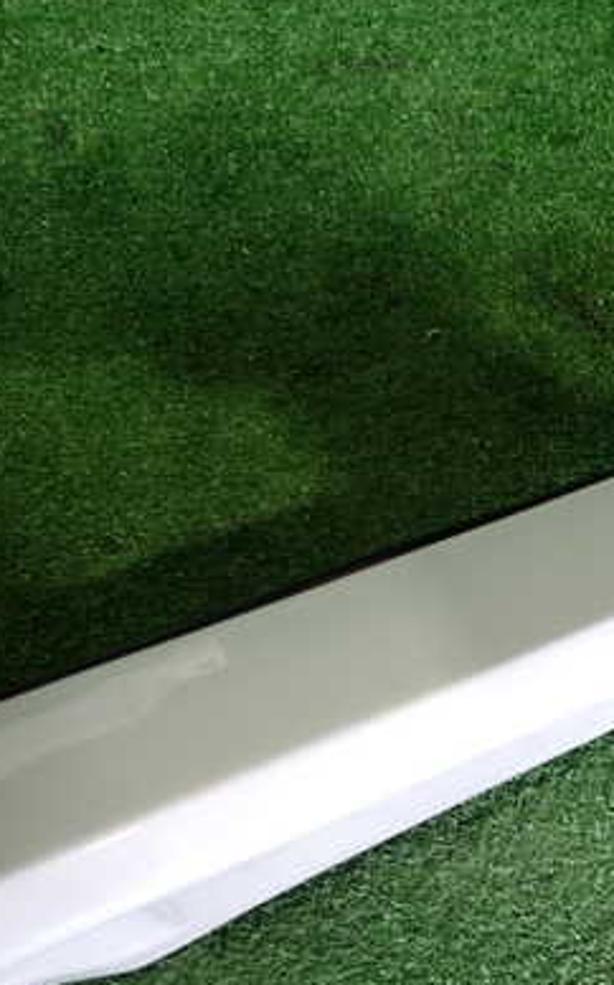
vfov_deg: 48.2
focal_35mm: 41
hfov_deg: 29.1
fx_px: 1099
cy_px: 477
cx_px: 624
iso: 200
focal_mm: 4.5
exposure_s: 1/60
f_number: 2
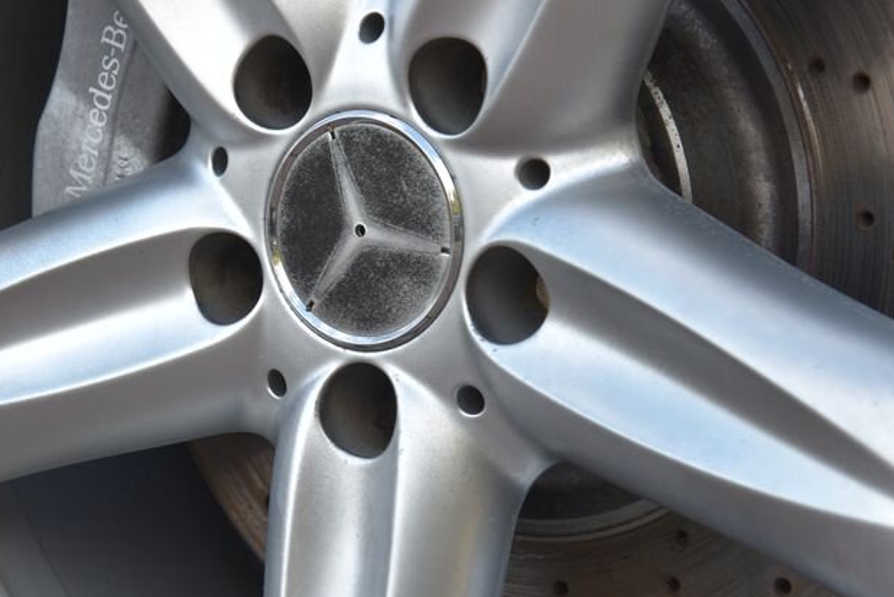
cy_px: 187
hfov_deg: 12.6
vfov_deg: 8.5
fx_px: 4024
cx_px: 246
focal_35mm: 162
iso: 500
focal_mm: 98
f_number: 6.3
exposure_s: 1/160
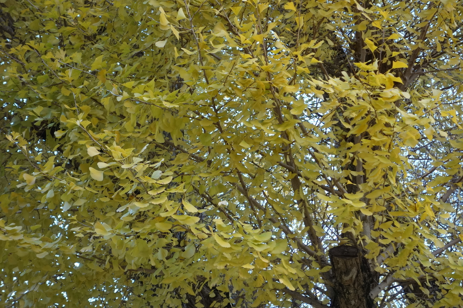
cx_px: 232
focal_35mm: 72
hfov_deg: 28.1
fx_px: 926
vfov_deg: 18.9
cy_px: 154
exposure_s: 1/80
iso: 200
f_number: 4
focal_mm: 26.57
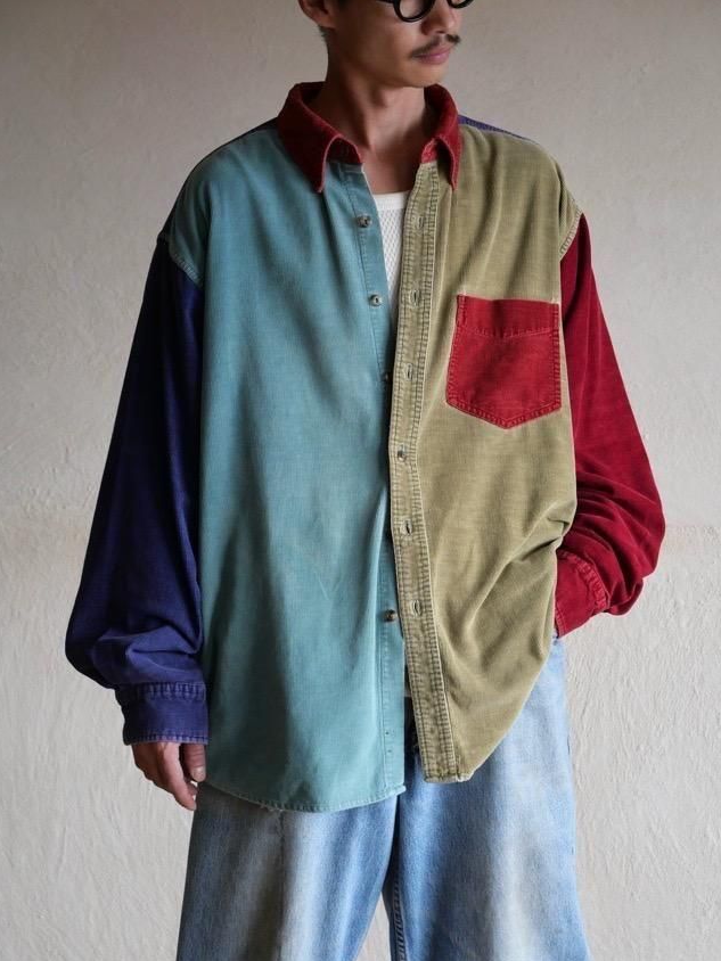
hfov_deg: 15.9
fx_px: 2583
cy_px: 484
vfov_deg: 21.1
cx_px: 358
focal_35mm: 93
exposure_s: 1/100
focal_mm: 46
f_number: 3.9
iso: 800
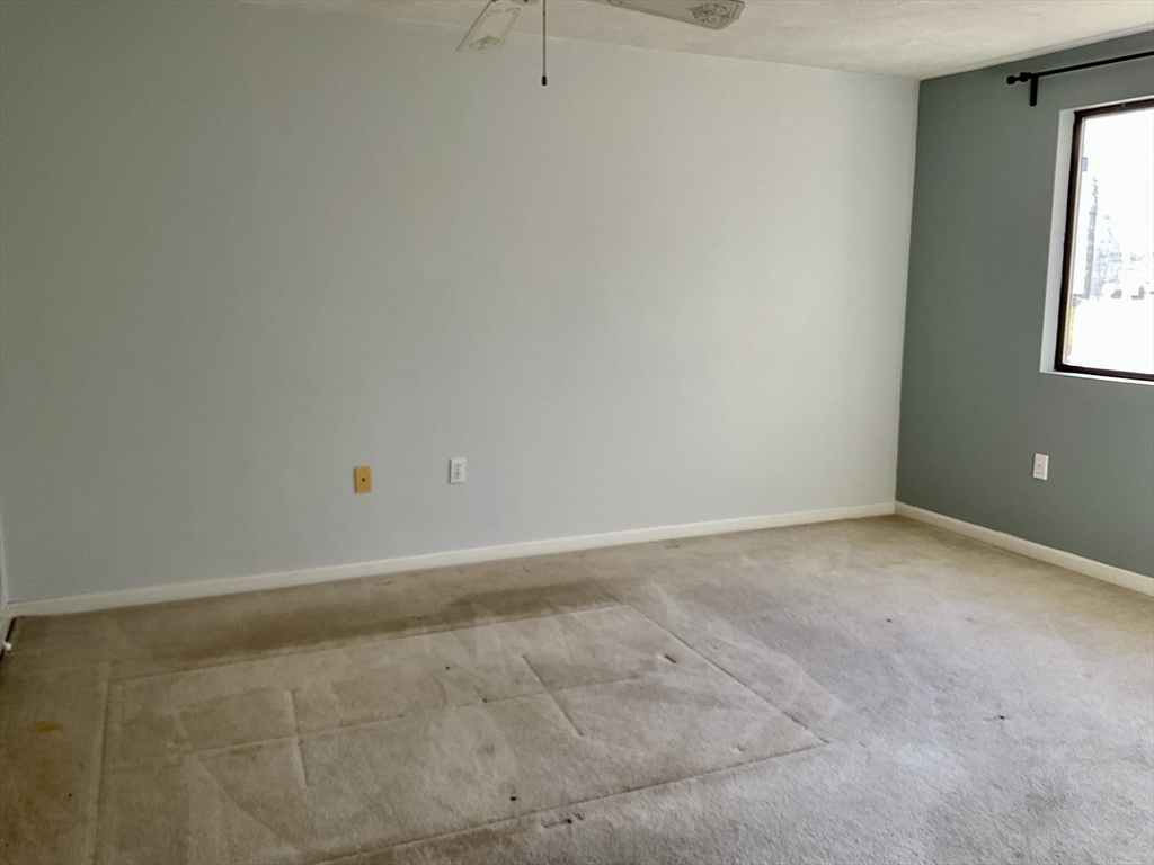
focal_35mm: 29
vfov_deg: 48.2
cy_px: 432
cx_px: 577
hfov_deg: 61.7
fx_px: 967
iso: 40
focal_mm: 3
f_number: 1.8
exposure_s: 1/120
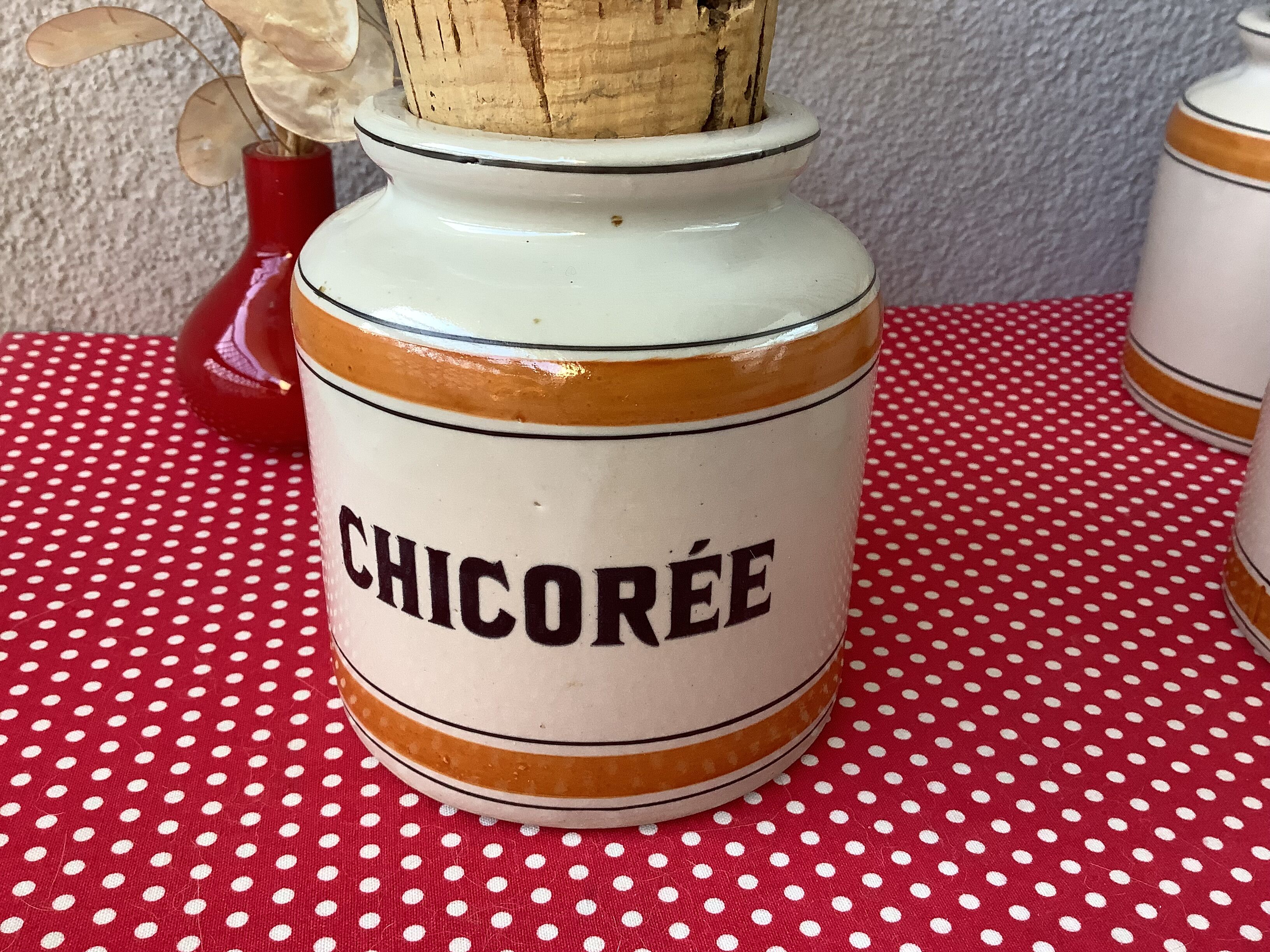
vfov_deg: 45.4
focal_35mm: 31
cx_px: 635
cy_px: 476
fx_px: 1137
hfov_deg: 58.4
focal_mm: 3.3
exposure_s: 1/100
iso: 80
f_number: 2.4
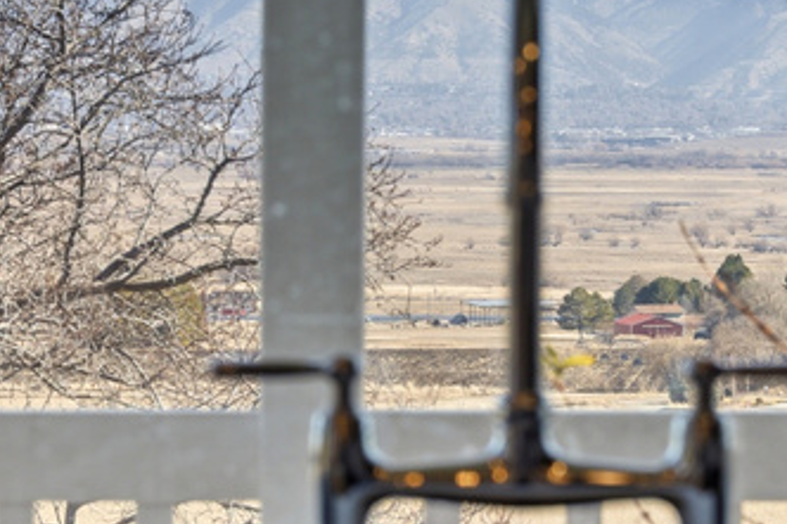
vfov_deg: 5.9
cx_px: 512
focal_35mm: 231
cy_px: 188
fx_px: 5047
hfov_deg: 8.9
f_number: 8
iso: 100
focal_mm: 75
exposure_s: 1/2500
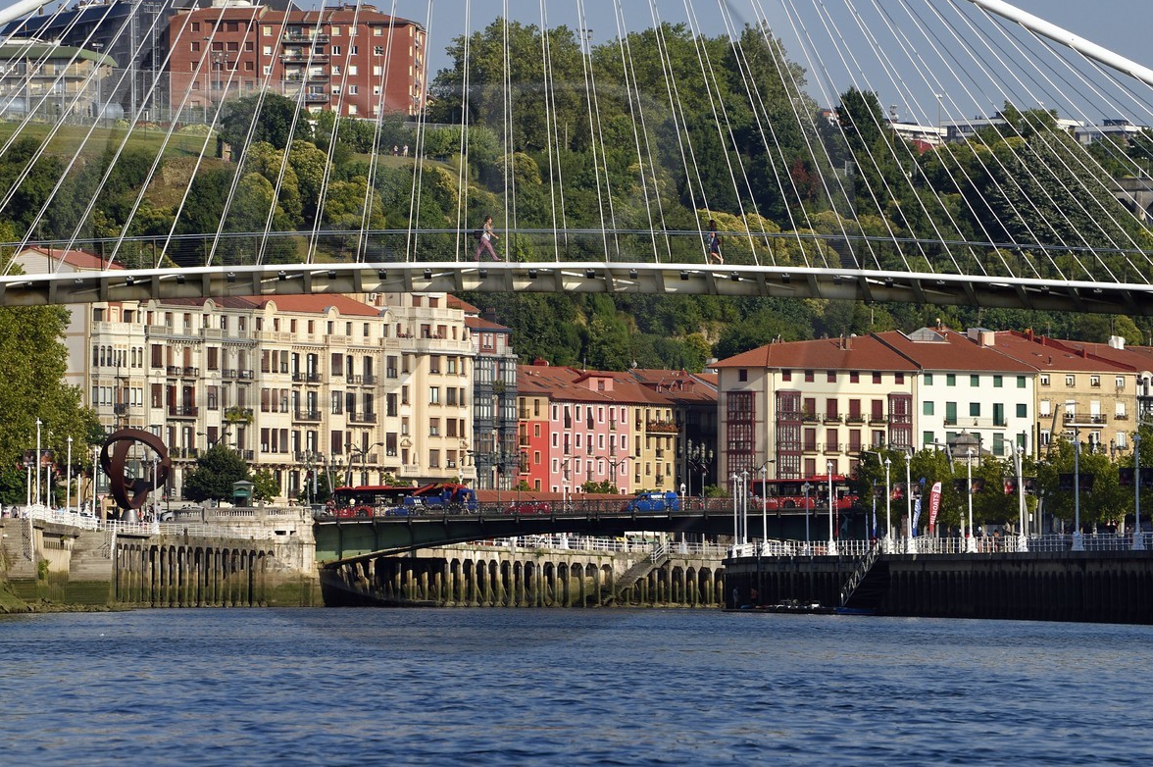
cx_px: 454
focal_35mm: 272
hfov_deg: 7.6
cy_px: 246
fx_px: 8704
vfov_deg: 5.0
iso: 200
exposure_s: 1/500
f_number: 10
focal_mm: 200
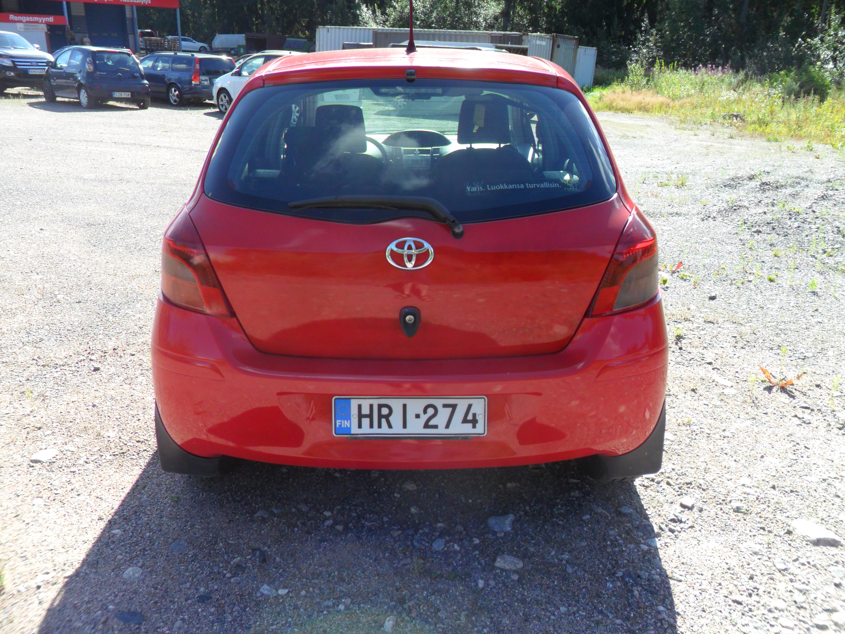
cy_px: 317
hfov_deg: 65.3
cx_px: 422
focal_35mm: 27
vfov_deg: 51.4
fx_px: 659
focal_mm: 4.9
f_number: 3.5
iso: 80
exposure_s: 1/350
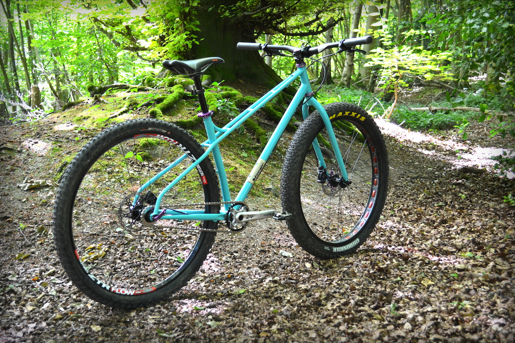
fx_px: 687
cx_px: 258
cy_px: 172
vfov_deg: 28.1
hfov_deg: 41.1
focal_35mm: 48
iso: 400
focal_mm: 32
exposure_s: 1/25
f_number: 4.8
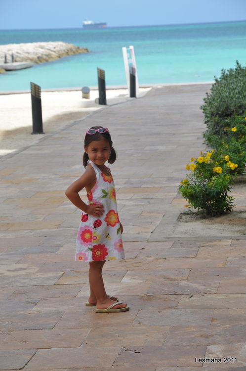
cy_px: 186
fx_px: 1387
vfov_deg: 15.2
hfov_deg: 10.1
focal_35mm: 135
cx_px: 123
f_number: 10
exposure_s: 1/400
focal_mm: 90
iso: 250
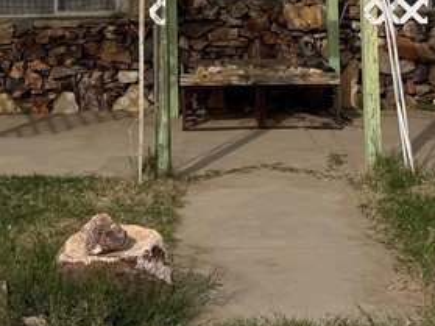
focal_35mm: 88
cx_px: 198
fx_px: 1105
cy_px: -131
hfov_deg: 22.3
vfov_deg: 15.7
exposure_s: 1/8130
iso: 80
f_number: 1.78
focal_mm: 6.76
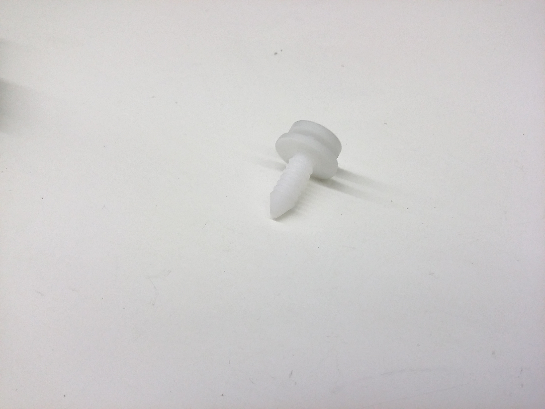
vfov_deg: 44.2
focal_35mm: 32
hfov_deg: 56.8
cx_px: 272
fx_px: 504
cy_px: 204
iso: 160
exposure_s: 1/24
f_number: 2.4
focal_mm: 3.4
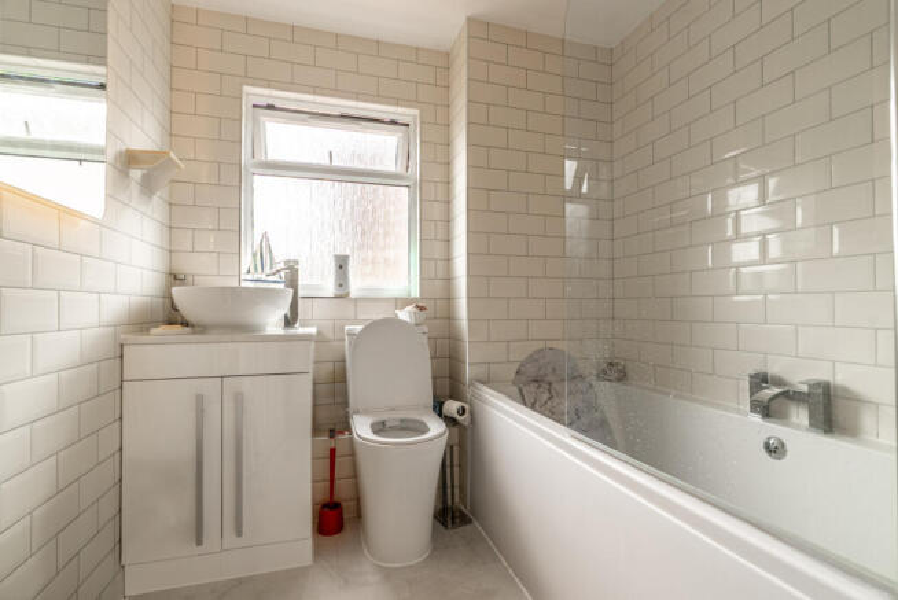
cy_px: 300
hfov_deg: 96.7
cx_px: 449
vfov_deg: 73.8
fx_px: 399
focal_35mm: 16
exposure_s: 1/160
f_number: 7.1
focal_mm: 16
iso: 1000
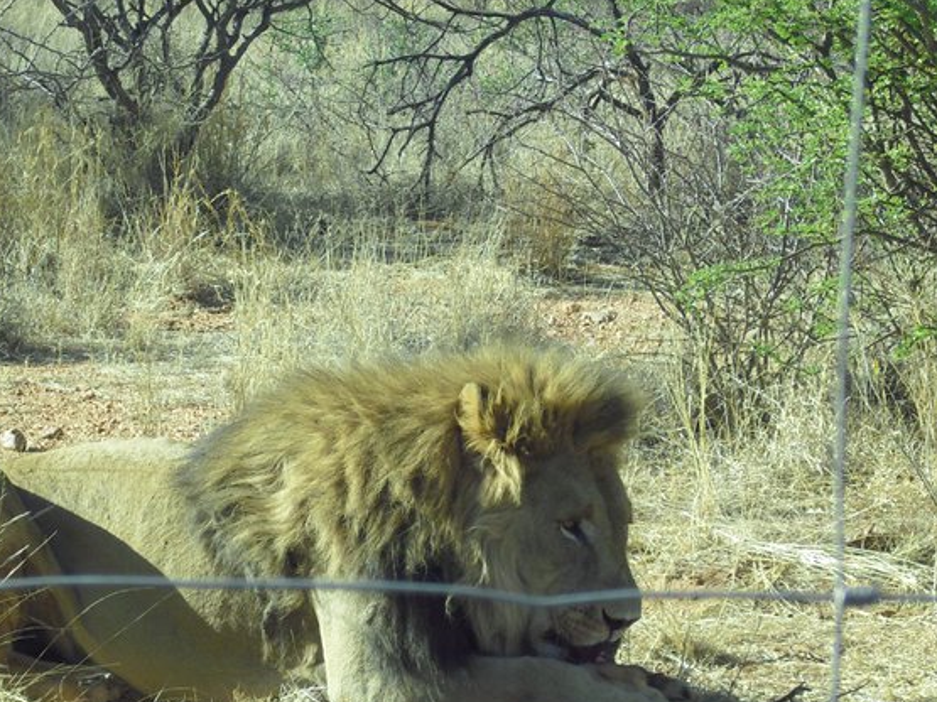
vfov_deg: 9.1
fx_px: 4411
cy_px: 501
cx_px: 331
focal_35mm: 163
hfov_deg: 12.1
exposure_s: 1/250
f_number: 5.2
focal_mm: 18.6
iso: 100
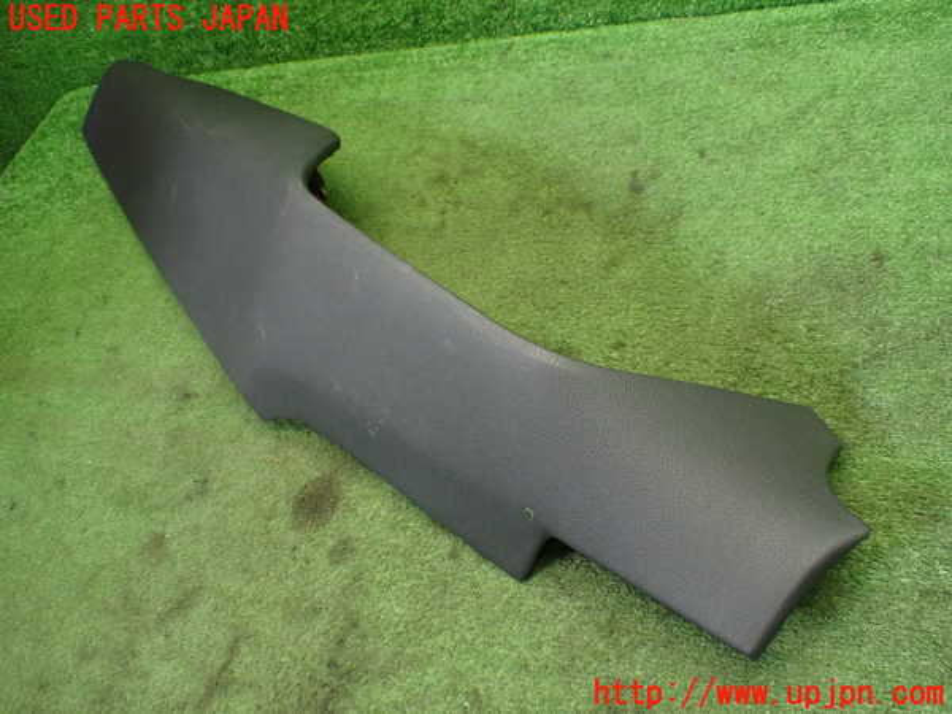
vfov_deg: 46.8
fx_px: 825
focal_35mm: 30
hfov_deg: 60.0
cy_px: 357
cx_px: 476
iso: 800
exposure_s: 1/125
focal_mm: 5.4
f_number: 2.3
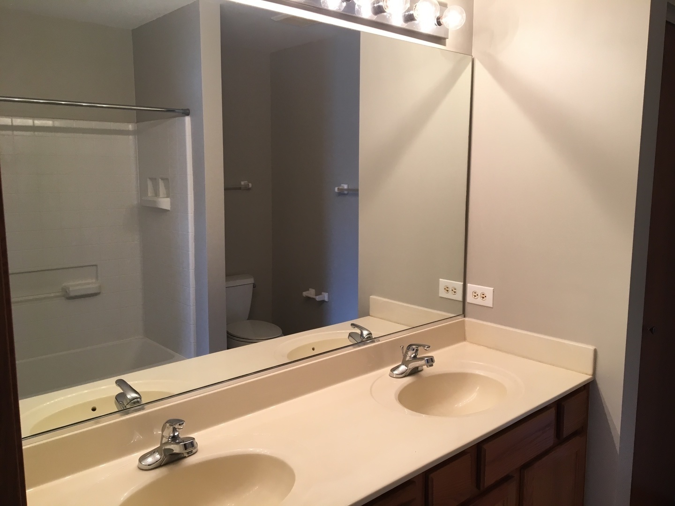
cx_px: 338
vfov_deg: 48.2
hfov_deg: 61.7
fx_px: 565
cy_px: 253
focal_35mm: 29
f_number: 2.2
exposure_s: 1/30
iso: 32
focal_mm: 4.15
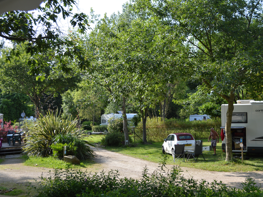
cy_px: 98
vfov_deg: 31.5
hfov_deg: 41.2
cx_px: 143
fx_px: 349
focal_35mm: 46
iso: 125
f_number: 5.6
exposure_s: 1/250
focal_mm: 28
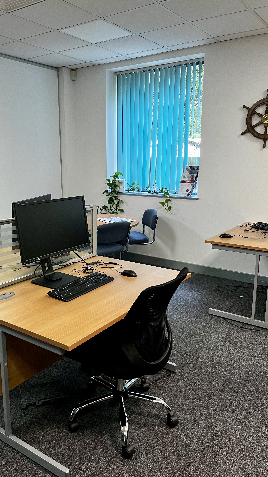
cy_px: 238
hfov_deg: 40.1
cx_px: 116
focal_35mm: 29
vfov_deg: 66.1
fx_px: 366
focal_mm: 5.1
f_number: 1.6
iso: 80
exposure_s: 1/50
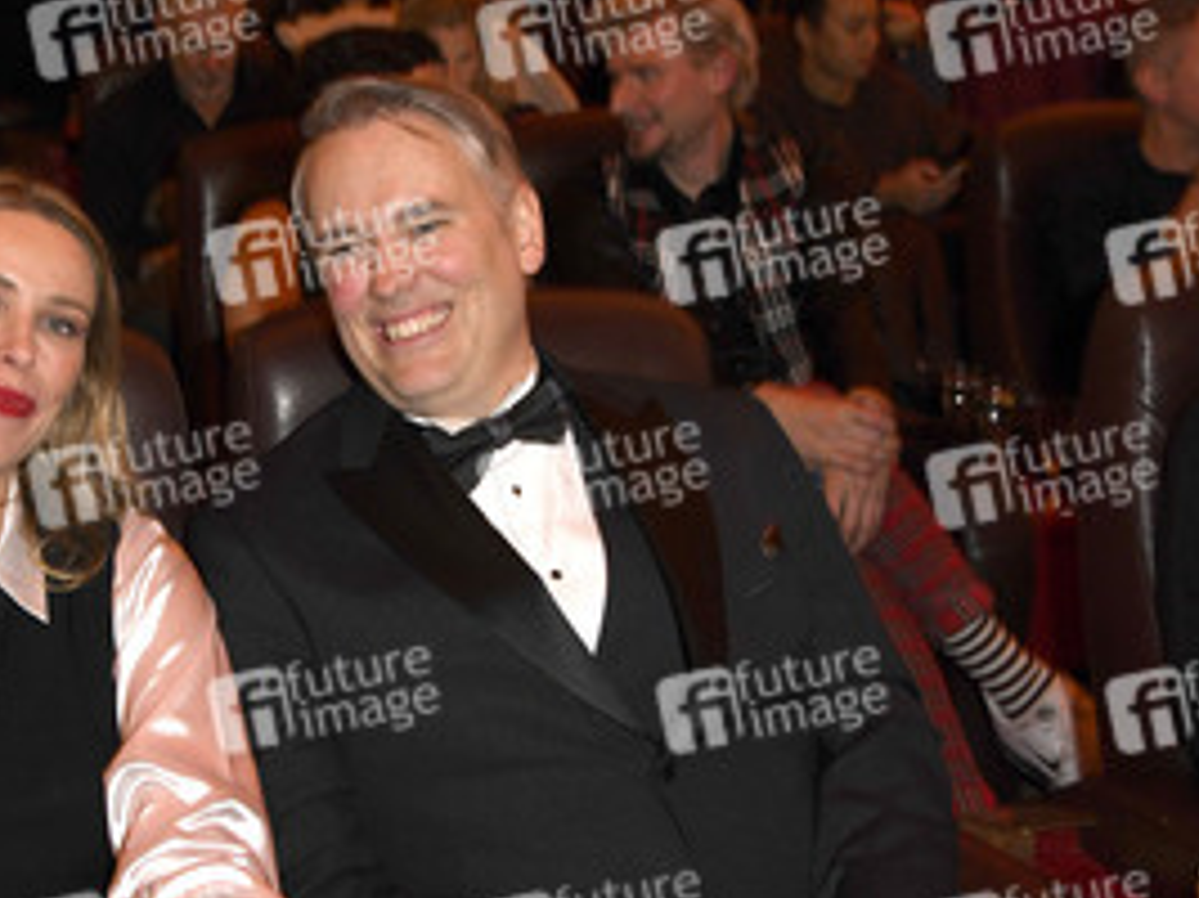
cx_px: 204
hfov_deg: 35.4
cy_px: 588
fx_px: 1800
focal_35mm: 52
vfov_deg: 27.9
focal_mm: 32
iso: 1600
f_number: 5
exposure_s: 1/50
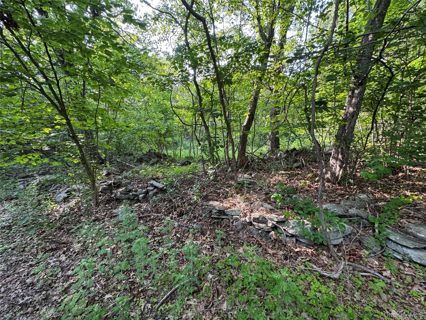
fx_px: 172
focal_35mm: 14
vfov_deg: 85.7
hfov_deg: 102.1
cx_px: 213
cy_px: 160
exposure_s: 1/99
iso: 100
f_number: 2.2
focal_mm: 2.22
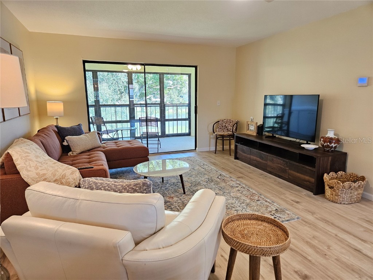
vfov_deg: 58.9
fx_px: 248
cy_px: 140
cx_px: 186
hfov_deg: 73.9
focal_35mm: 23
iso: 320
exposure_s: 1/120
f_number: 1.8
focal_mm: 5.4
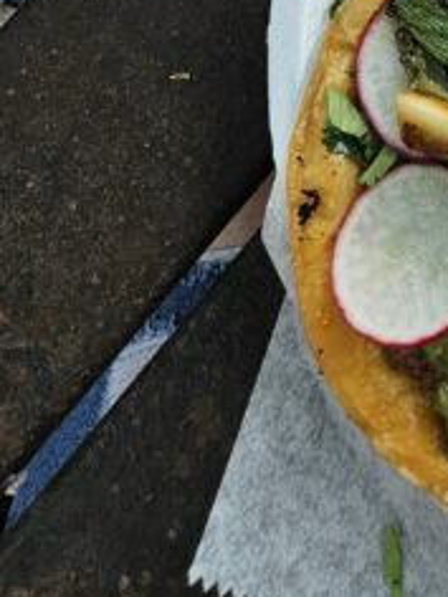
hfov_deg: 14.4
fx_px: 1726
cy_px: -605
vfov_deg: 15.5
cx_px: 506
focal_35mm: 100
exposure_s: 1/435
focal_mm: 5.4
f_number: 1.8
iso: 25
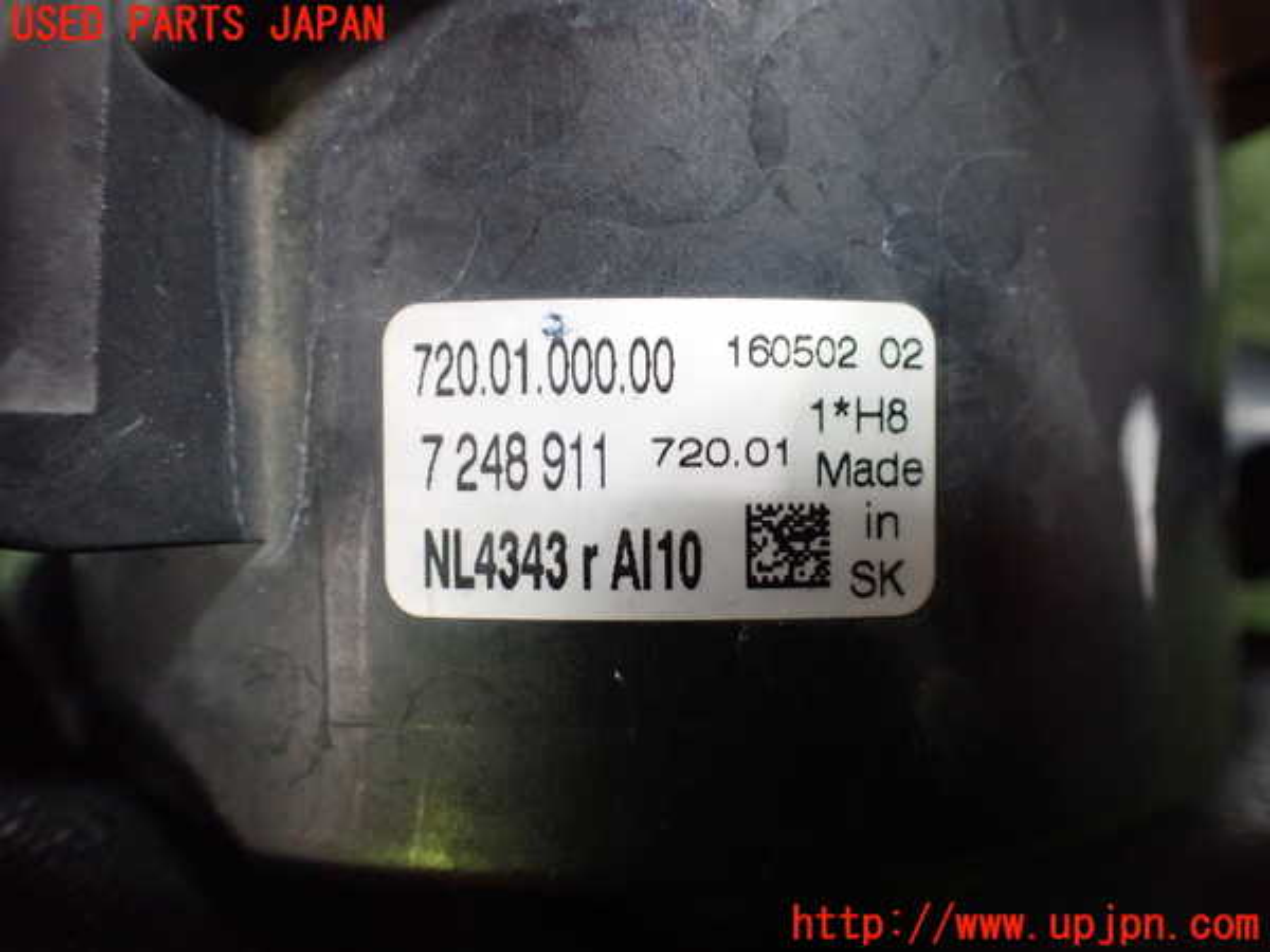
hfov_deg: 60.0
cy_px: 476
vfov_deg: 46.8
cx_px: 635
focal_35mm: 30
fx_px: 1101
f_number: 2.3
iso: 800
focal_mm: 5.4
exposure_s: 1/100
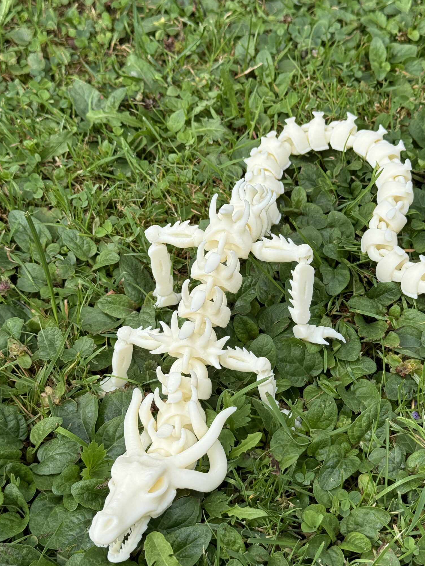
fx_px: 998
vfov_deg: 31.7
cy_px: 300
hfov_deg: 24.0
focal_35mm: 61
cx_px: 262
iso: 64
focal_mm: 6.76
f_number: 1.78
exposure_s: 1/1484
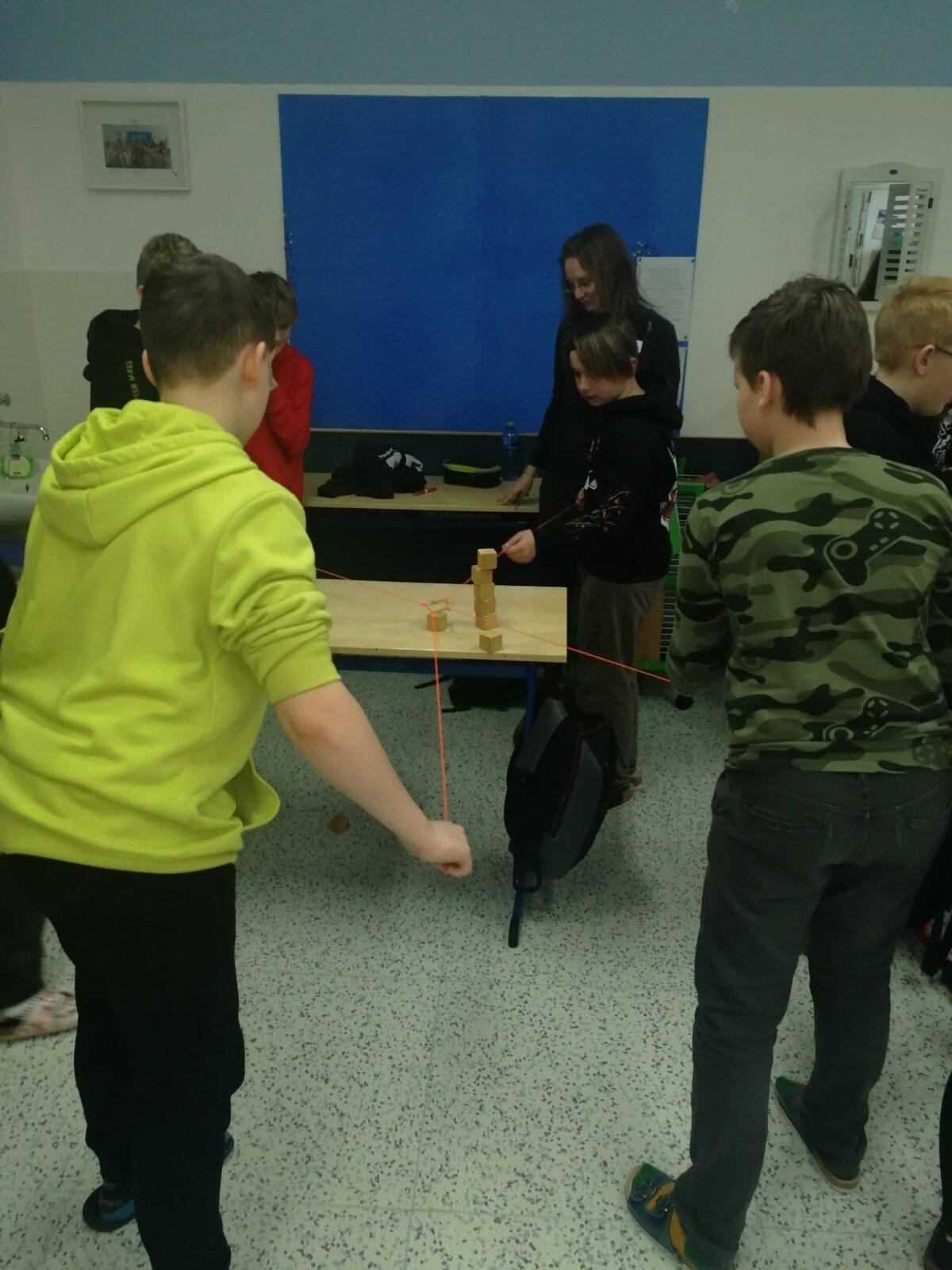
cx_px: 476
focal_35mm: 27
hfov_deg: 51.4
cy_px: 635
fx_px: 990
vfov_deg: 65.3
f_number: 2.2
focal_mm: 3.95
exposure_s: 1/50
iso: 200
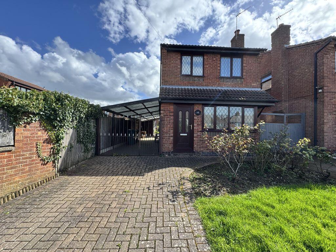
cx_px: 168
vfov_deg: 85.7
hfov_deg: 102.1
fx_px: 136
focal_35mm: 14
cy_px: 126
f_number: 2.2
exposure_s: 1/652
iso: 40
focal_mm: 2.22
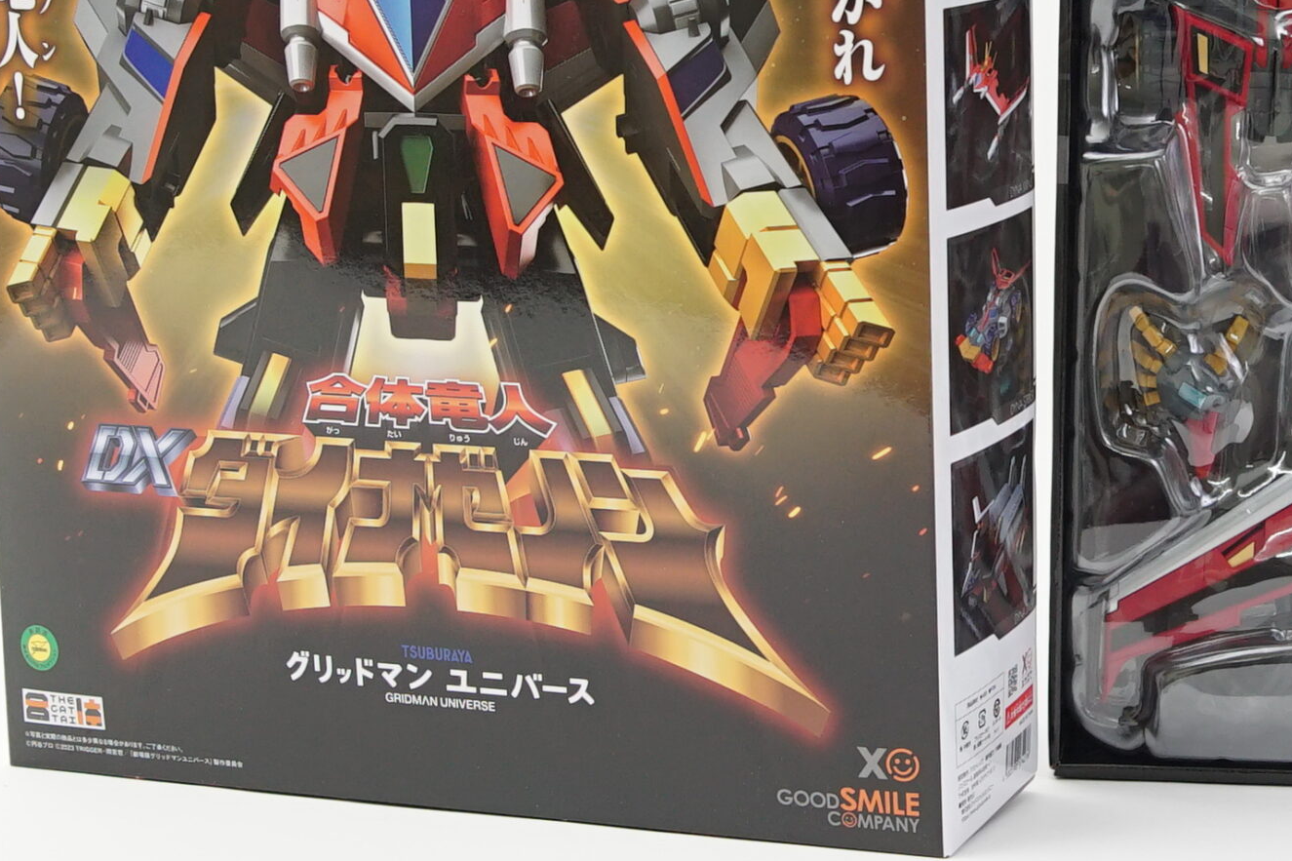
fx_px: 3122
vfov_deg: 15.6
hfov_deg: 23.0
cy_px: 215
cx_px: 1047
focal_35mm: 87
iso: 1000
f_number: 5.6
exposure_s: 1/40
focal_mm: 30
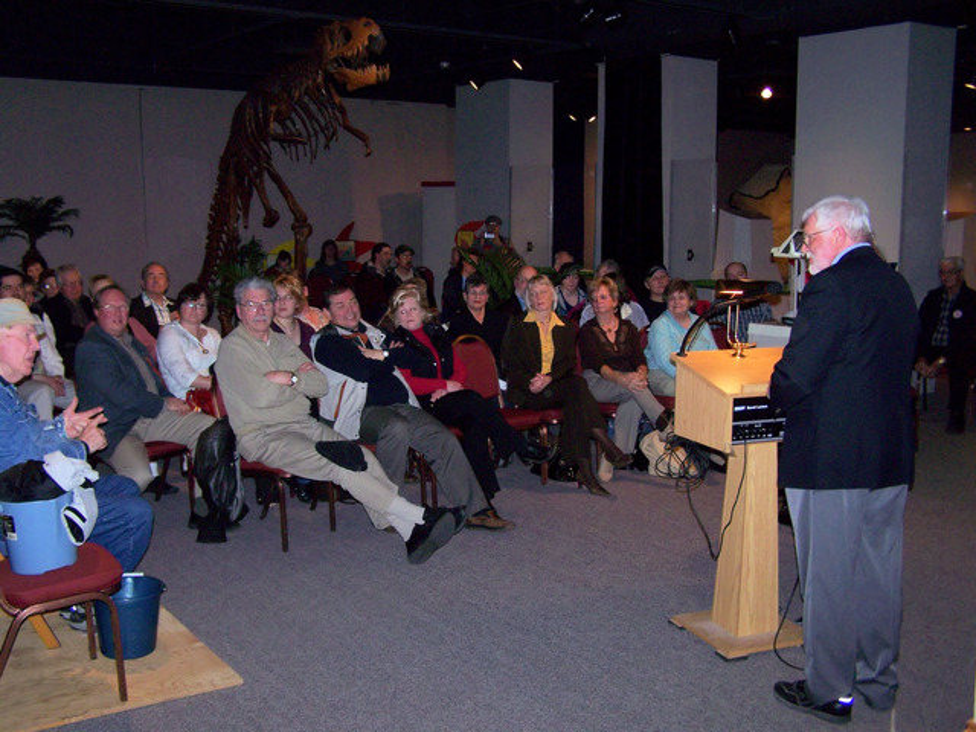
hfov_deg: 49.0
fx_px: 1071
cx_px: 488
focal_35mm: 38
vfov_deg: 37.7
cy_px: 366
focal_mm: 6.3
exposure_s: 1/60
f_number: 2.8
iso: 160
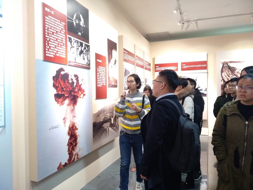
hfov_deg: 67.3
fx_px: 190
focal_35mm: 26
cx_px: 126
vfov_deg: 53.1
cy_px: 95
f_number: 2.2
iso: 640
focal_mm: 3.82
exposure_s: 1/33
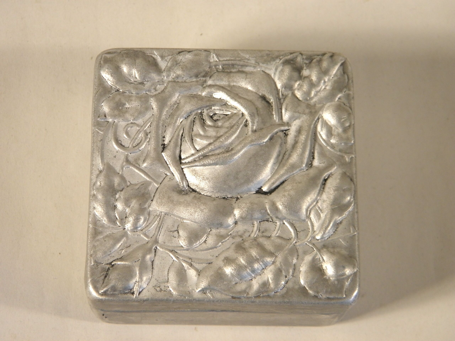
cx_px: 228
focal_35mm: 80
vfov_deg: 18.4
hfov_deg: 24.4
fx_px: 1052
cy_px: 170
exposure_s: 1/50
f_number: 4.4
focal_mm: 14.3
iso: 125
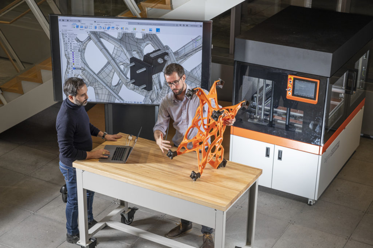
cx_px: 186
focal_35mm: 70
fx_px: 725
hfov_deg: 28.9
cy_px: 124
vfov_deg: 19.4
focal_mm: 70
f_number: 5
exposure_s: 1/100
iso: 250
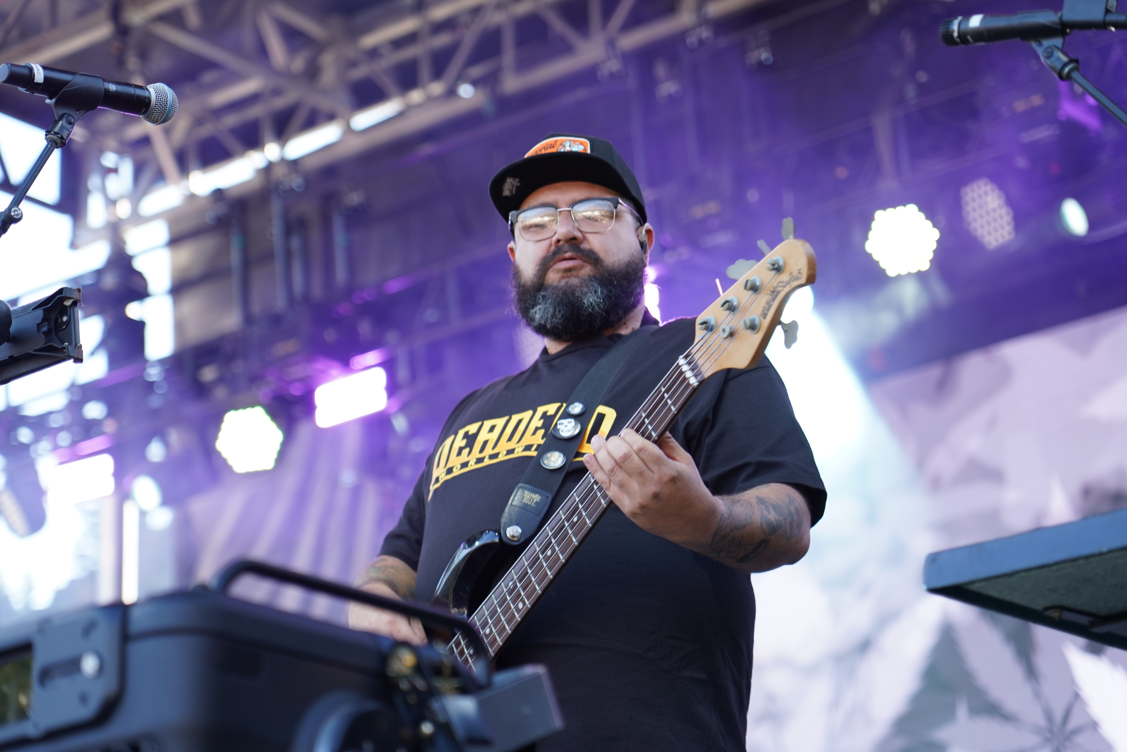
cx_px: 564
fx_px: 3287
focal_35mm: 105
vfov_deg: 13.0
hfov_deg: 19.5
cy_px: 376
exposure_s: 1/125
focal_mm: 105
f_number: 4
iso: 250
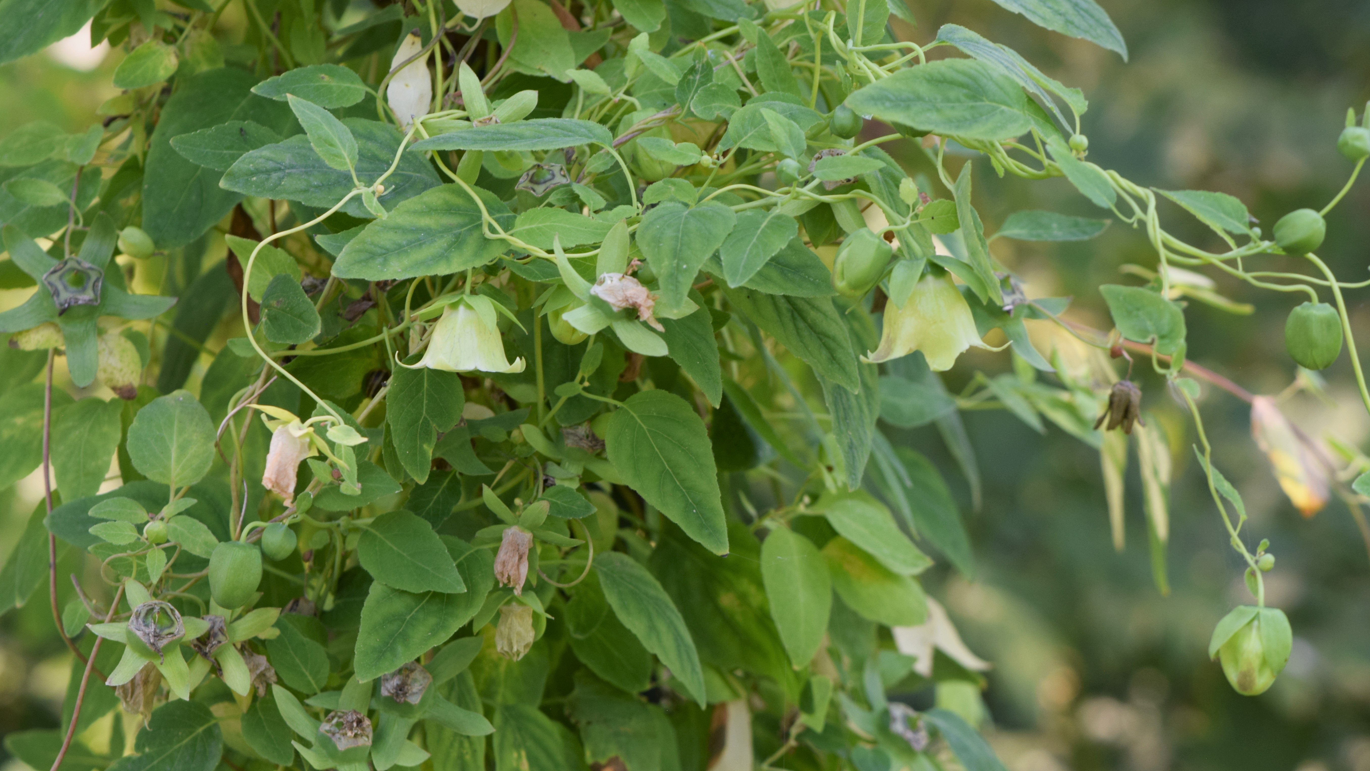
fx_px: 5361
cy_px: 335
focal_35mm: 148
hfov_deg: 14.6
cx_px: 648
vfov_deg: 8.2
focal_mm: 85
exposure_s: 1/125
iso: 400
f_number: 8
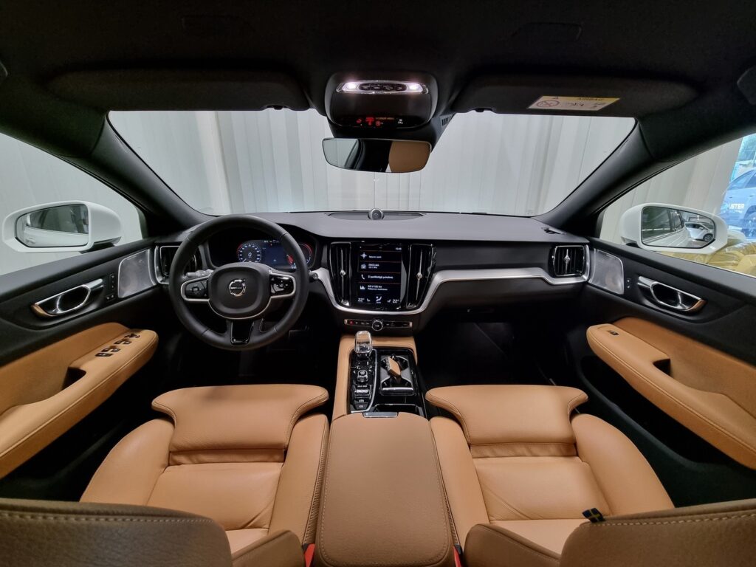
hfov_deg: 106.2
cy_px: 284
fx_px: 284
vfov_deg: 89.9
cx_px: 378
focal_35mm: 13
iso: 320
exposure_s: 1/50
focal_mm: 2.2
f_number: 2.2
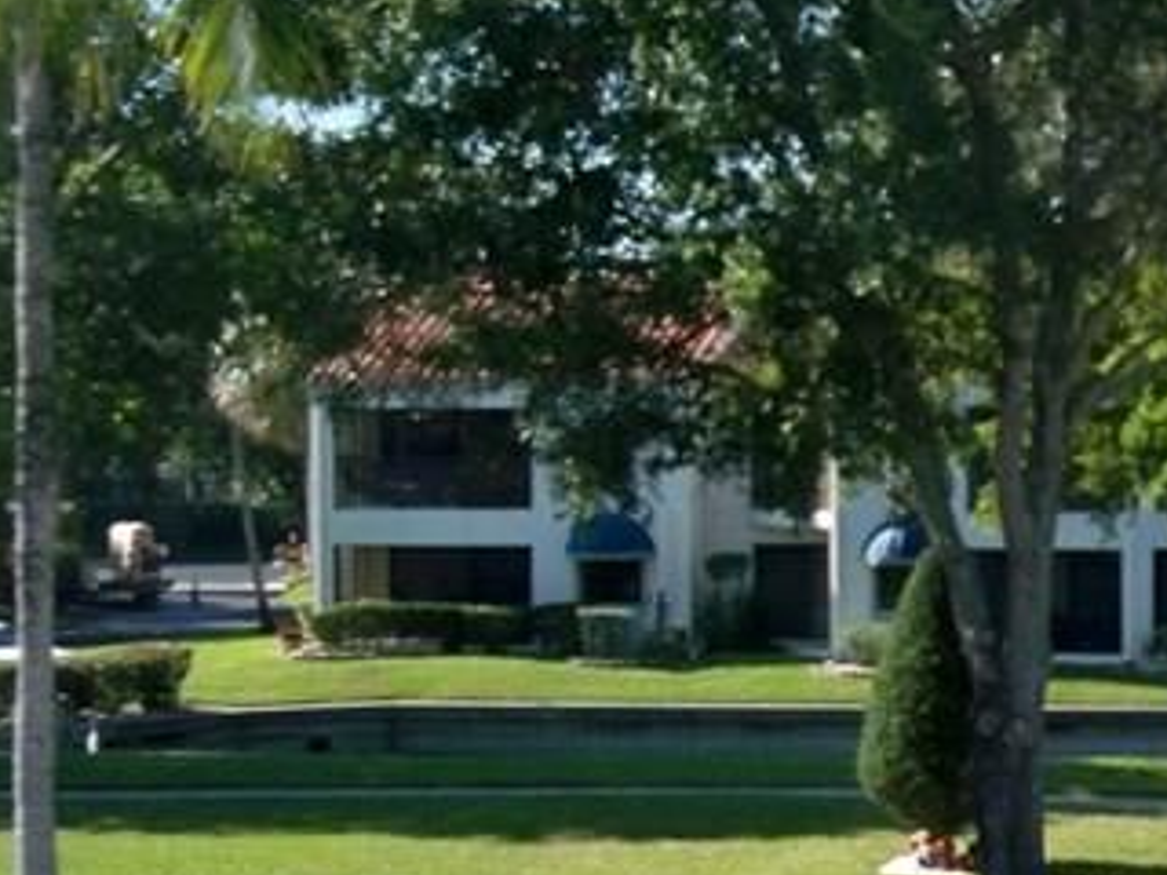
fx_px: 3776
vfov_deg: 13.2
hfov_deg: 16.0
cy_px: 543
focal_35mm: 112
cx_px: 1791
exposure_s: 1/640
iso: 80
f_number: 3.5
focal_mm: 6.2
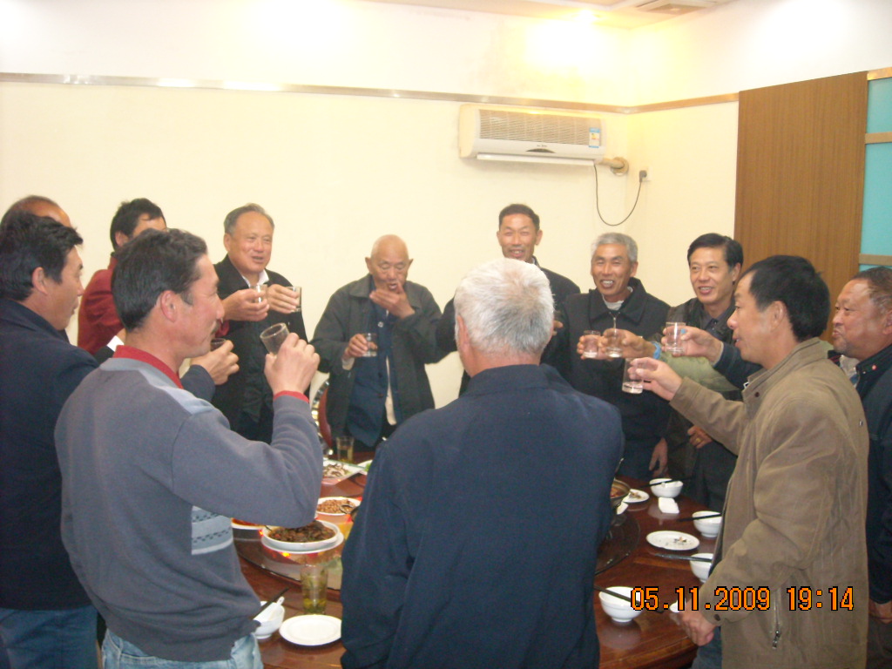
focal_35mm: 35
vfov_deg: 40.7
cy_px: 334
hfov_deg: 52.6
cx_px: 446
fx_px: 902
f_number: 2.8
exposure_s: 1/27
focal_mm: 5.7
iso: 400
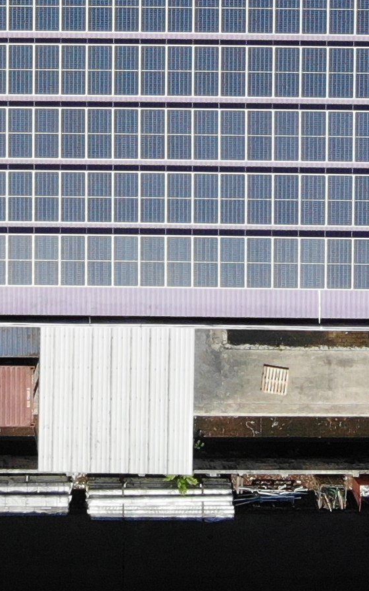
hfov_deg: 11.1
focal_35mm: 115
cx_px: -144
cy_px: -107
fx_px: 1849
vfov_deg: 17.3
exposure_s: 1/1279
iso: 100
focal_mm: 4.5
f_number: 2.8
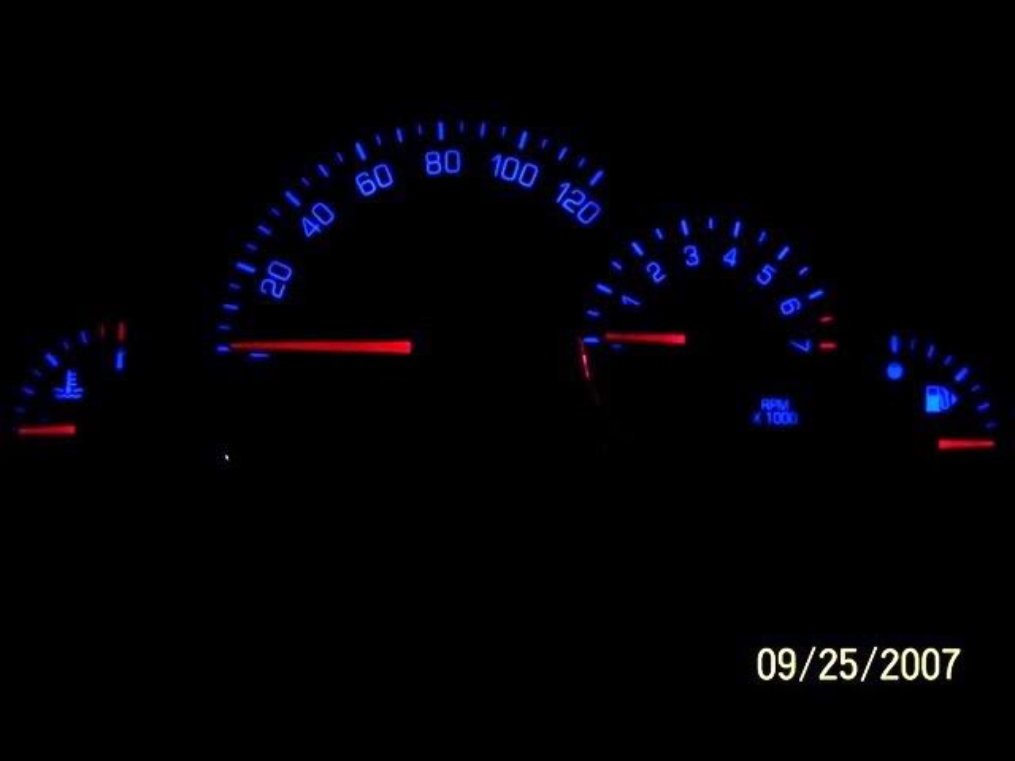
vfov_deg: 38.7
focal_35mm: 37
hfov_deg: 50.1
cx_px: 508
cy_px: 380
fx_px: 1085
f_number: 2.8
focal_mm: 7.8
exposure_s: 1/15
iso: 400
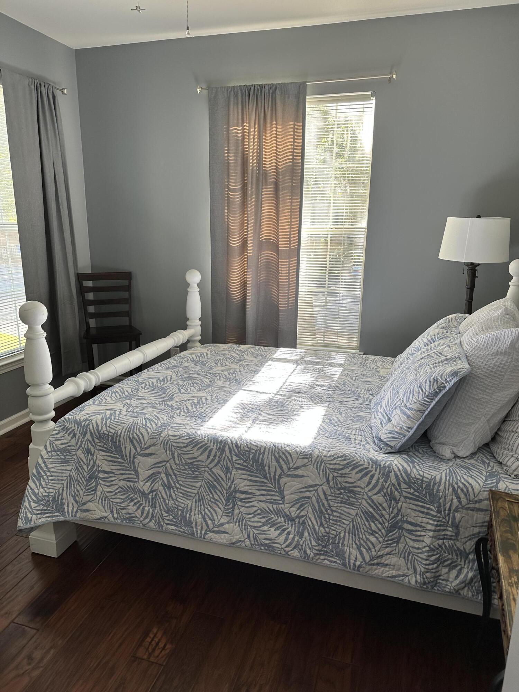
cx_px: 260
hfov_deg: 56.8
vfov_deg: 71.6
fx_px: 480
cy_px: 346
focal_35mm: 24
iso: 100
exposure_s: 1/126
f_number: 1.78
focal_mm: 6.86
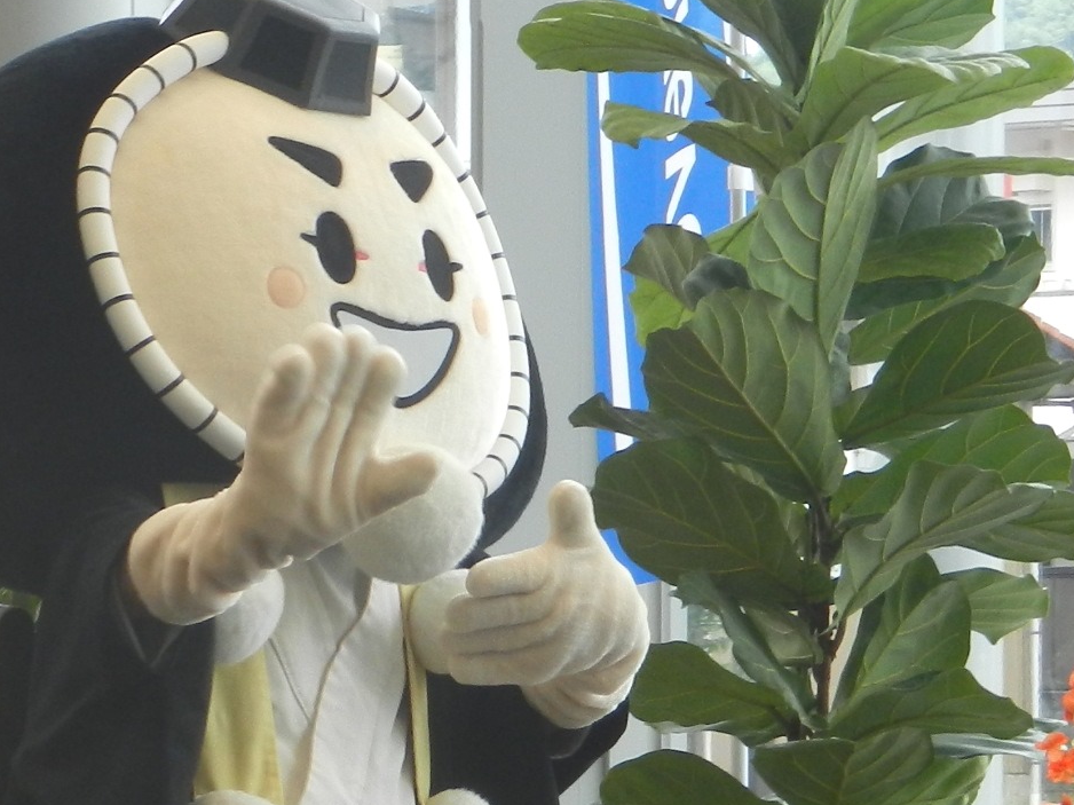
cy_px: 695
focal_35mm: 293
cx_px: -151
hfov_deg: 6.7
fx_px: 9088
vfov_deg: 5.1
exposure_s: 1/60
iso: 160
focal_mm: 19.1
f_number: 5
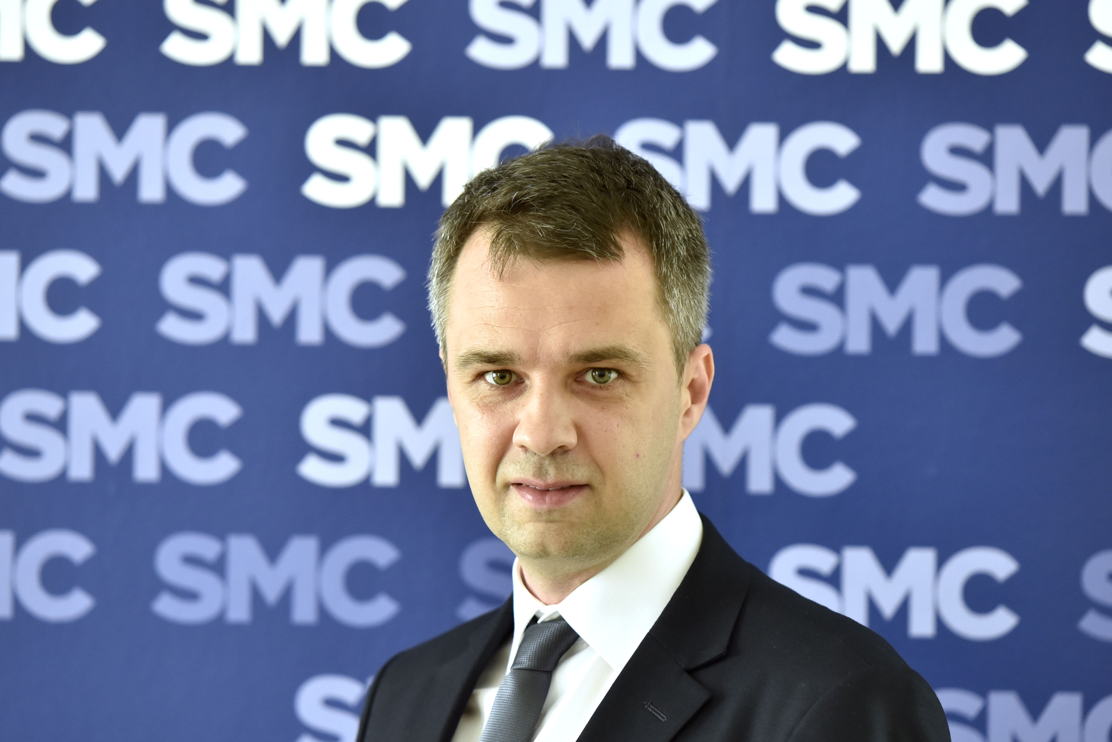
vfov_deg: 6.2
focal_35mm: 221
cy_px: 430
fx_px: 6828
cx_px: 549
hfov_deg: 9.3
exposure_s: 1/100
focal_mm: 165
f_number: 3.2
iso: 1250
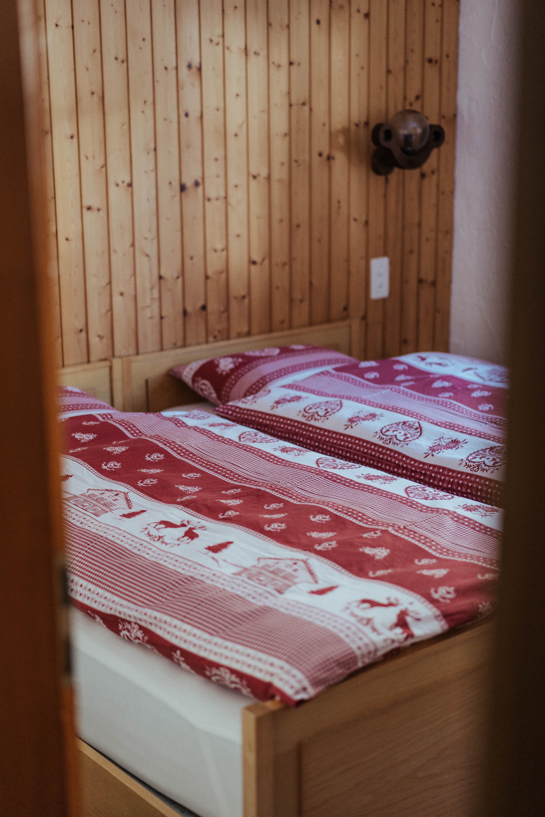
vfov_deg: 36.2
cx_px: 272
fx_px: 1249
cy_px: 408
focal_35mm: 55
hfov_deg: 24.6
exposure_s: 1/250
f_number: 1.8
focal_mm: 55
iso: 1000
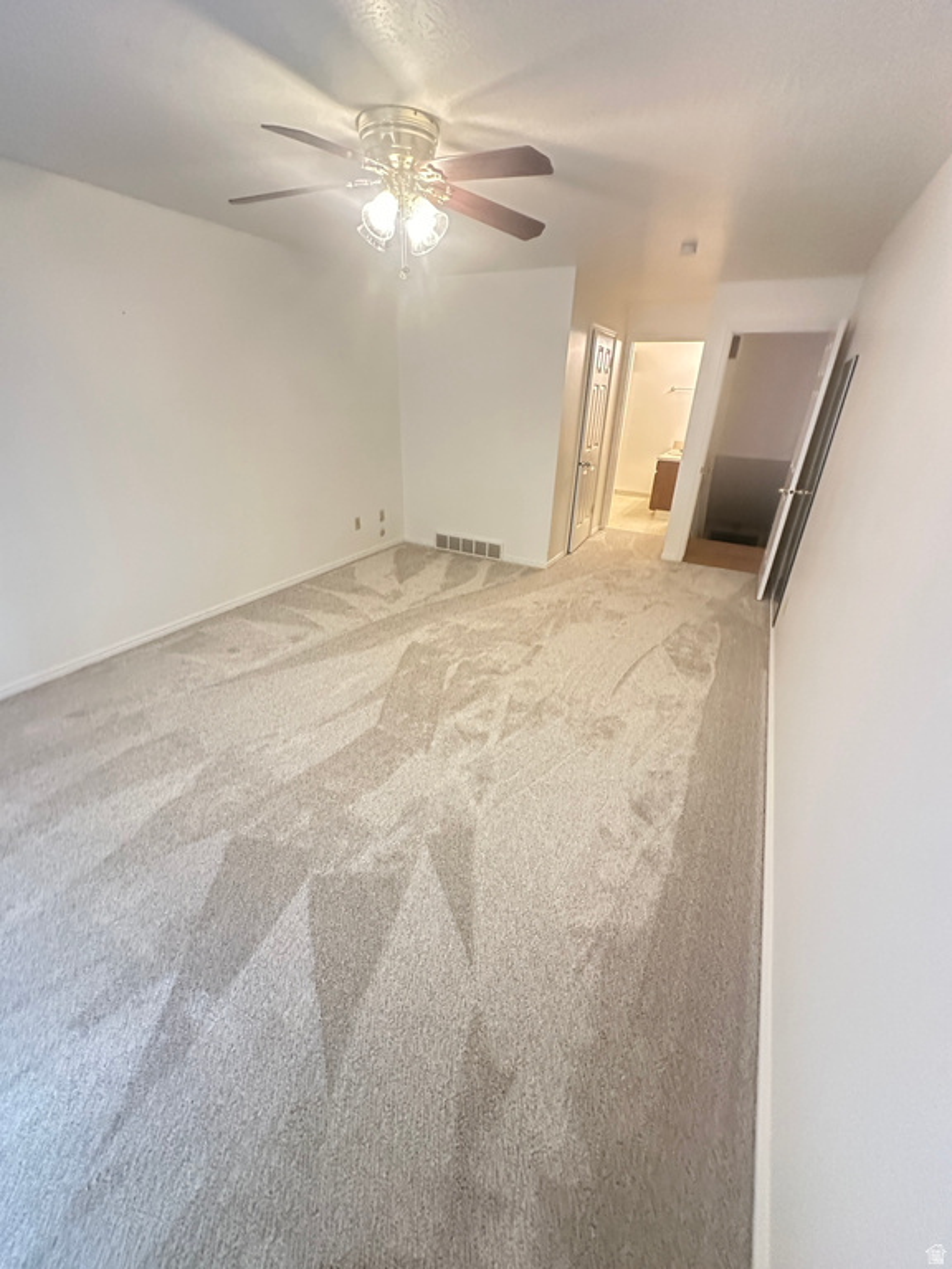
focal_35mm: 14
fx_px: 513
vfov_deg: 102.1
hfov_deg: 85.7
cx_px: 476
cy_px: 634
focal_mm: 2.22
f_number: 2.2
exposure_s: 1/60
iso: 1000
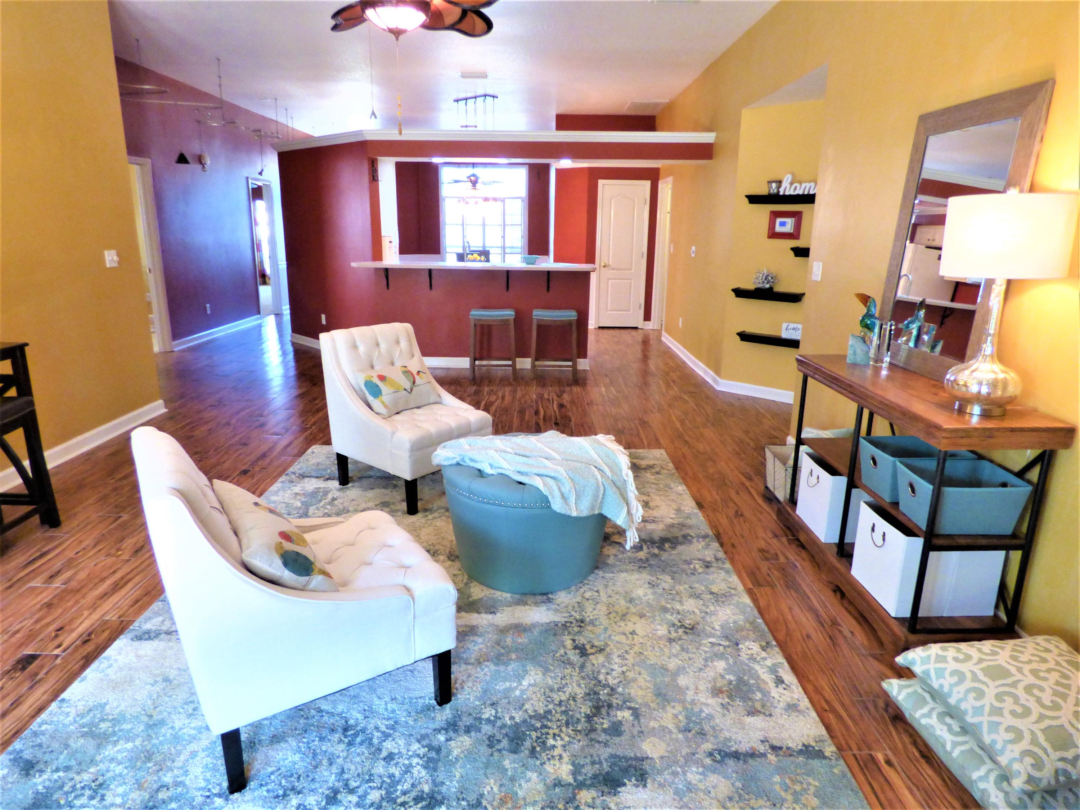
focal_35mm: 20
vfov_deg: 66.0
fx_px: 624
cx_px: 540
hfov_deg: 81.7
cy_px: 405
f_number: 2.8
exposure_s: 1/30
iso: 400
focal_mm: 3.58
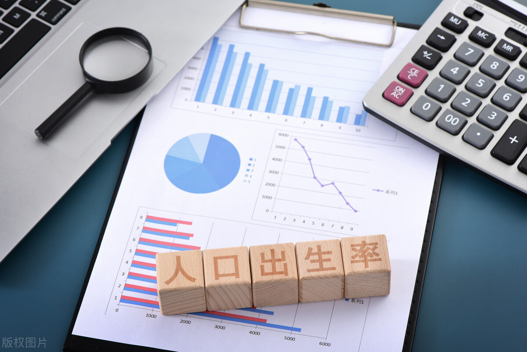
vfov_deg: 13.1
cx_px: 264
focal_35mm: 105
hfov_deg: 19.4
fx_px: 1538
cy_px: 176
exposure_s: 1/160
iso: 160
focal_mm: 105
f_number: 11
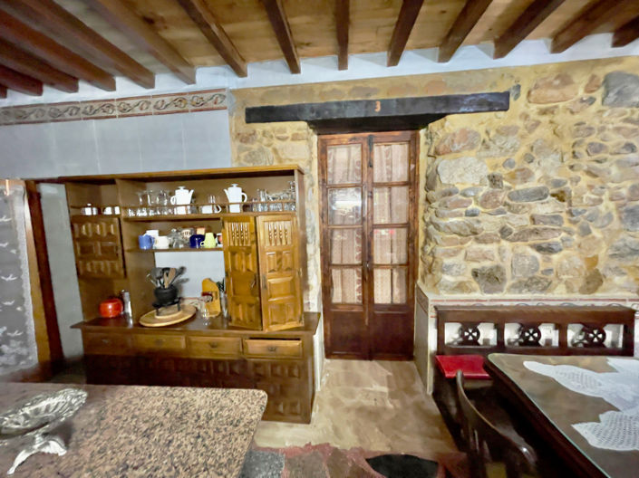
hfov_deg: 106.2
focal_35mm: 13
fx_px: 240
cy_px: 239
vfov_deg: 89.9
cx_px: 320
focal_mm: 1.54
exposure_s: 1/25
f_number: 2.4
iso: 1250
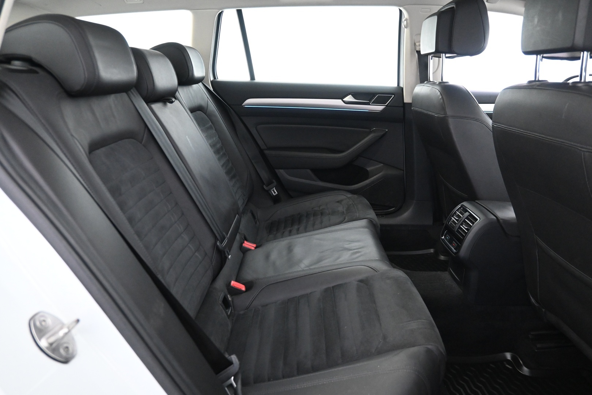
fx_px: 419
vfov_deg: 50.4
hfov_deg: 70.4
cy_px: 198
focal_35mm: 26
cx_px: 296
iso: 3600
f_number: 3.5
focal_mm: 17
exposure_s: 1/25
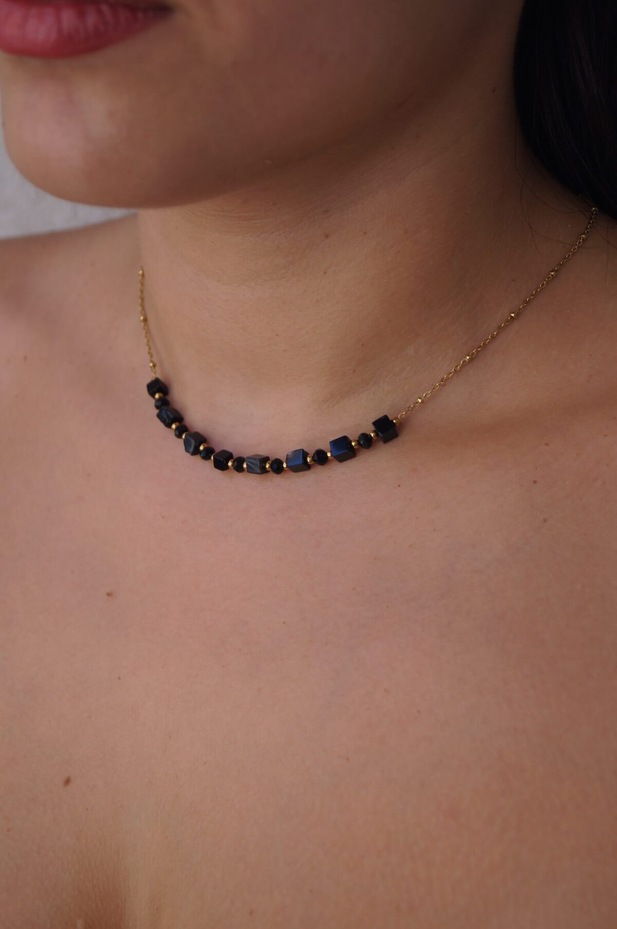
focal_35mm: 75
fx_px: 1932
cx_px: 308
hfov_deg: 18.1
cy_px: 464
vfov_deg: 27.0
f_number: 5.6
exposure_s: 1/160
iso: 200
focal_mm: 50
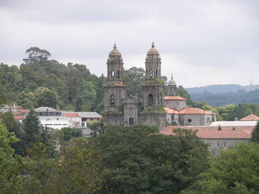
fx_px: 1429
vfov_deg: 7.8
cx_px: 130
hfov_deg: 10.4
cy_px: 97
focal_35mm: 191
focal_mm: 31.6
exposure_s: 1/320
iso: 50
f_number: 3.6
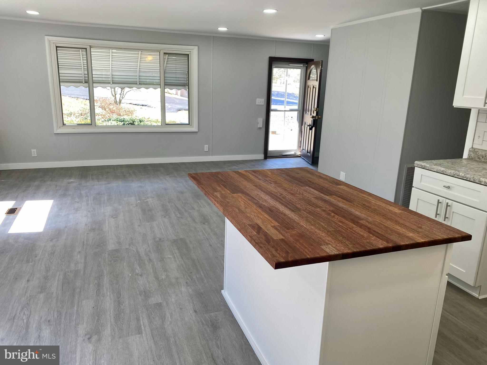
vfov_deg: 53.1
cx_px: 244
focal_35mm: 26
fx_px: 366
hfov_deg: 67.3
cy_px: 182
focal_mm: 4.25
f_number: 1.8
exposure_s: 1/120
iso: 40
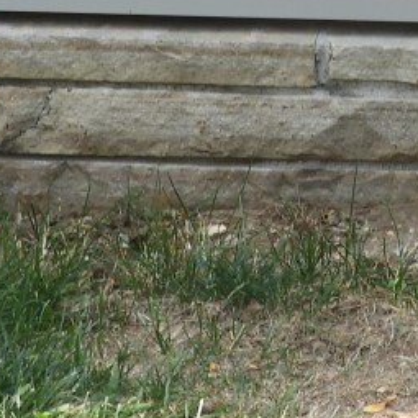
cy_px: -320
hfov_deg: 6.3
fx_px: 3757
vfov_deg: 6.2
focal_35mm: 275
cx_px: 661
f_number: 4
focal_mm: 9.9
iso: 100
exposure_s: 1/250
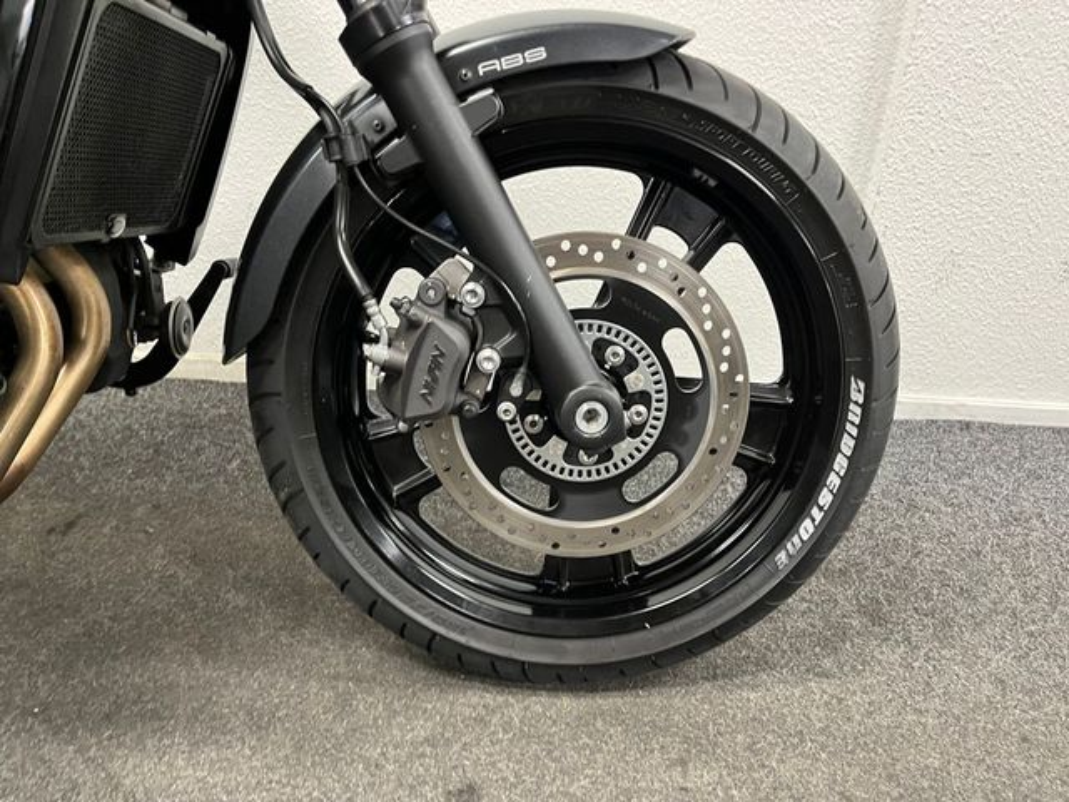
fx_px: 803
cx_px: 534
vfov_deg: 53.1
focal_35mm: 26
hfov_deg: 67.3
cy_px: 401
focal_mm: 5.1
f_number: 1.6
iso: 400
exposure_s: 1/50
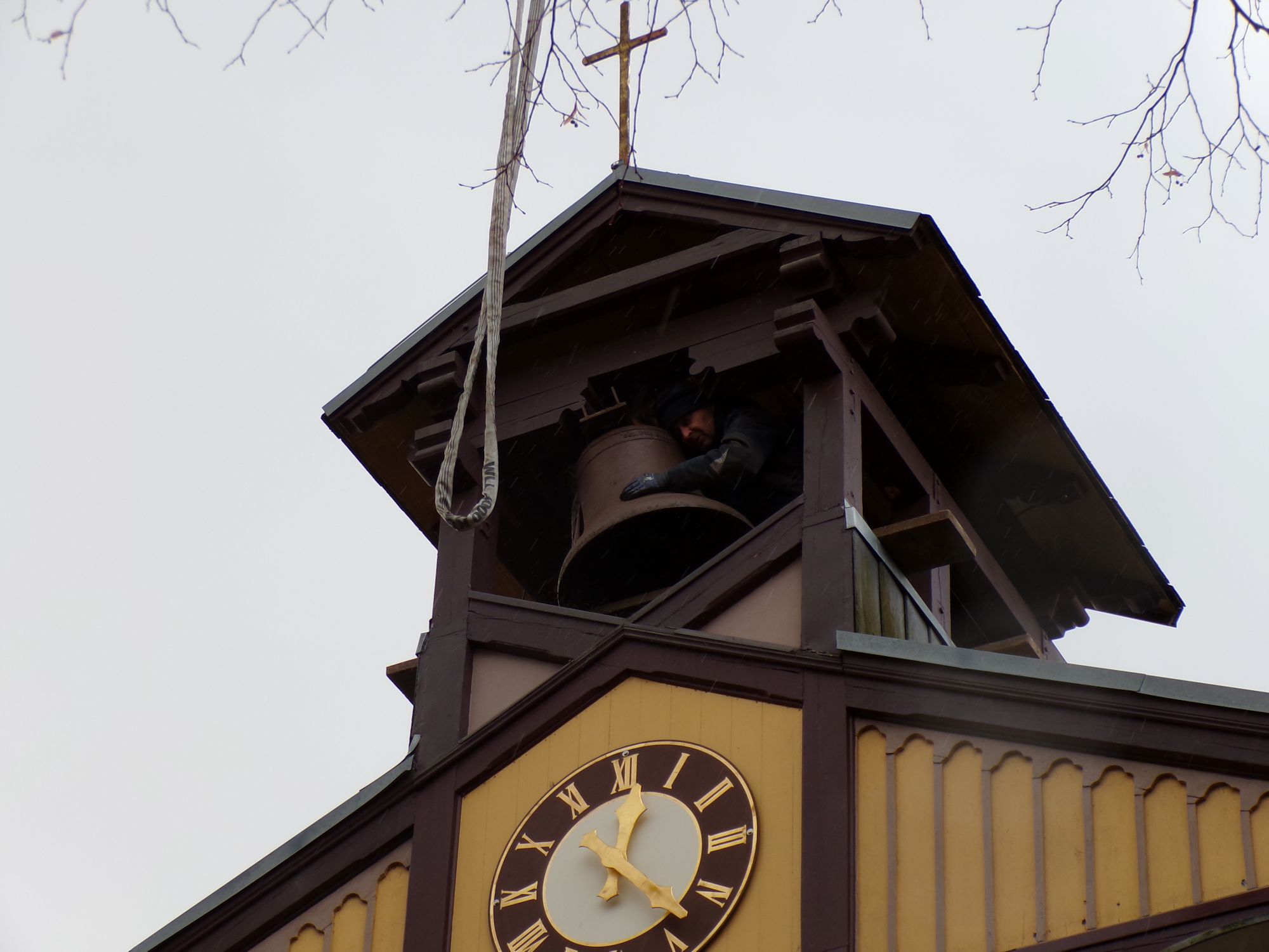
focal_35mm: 99
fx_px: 3629
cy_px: 476
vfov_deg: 14.9
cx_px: 634
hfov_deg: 19.8
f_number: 4.2
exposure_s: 1/220
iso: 100
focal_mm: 17.7
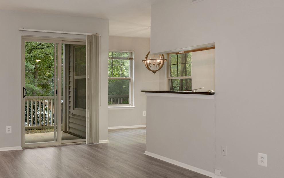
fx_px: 271
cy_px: 103
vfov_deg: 36.2
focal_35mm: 35
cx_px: 44
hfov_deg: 50.7
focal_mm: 17
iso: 100
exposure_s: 1
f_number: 8
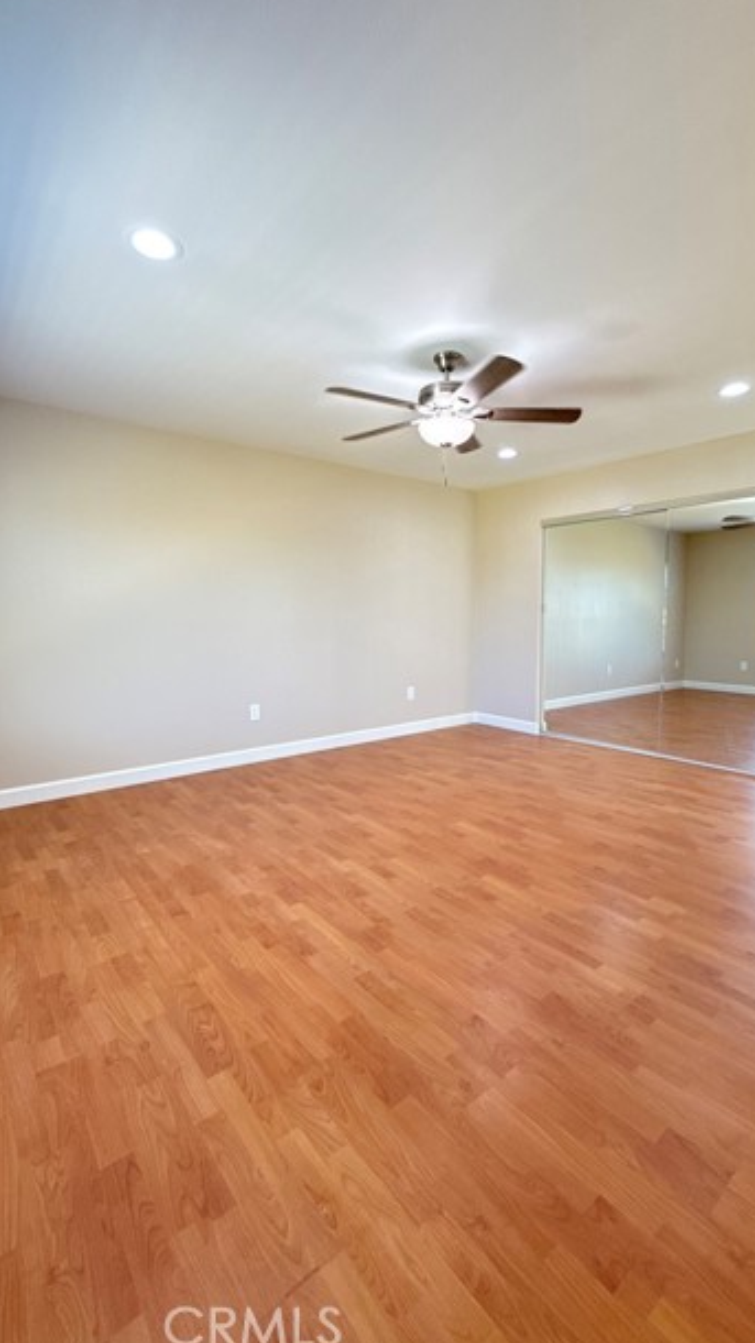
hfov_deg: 67.1
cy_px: 654
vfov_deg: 99.4
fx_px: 570
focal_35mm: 16
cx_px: 383
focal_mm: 2.22
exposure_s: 1/120
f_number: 2.2
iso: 250
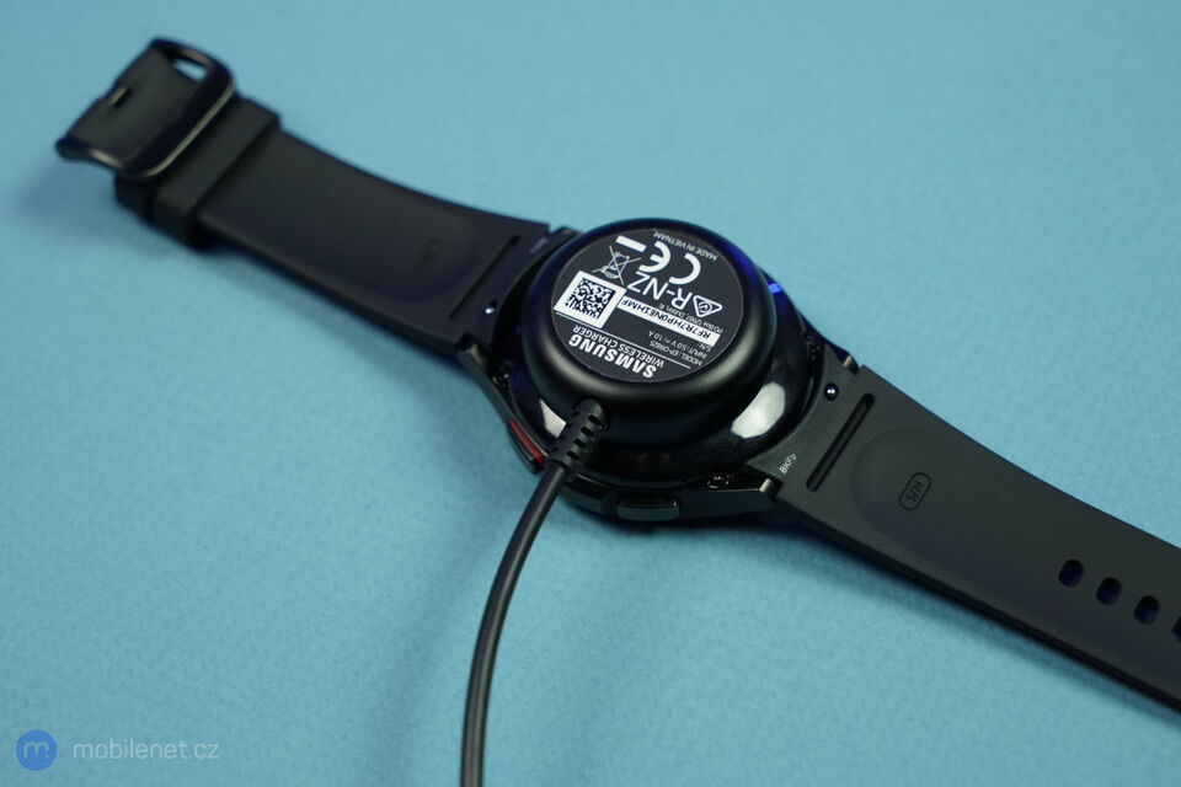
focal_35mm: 70
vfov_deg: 19.5
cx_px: 590
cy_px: 394
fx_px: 2296
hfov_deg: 28.8
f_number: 7.1
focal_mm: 70
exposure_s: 1/125
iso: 2500
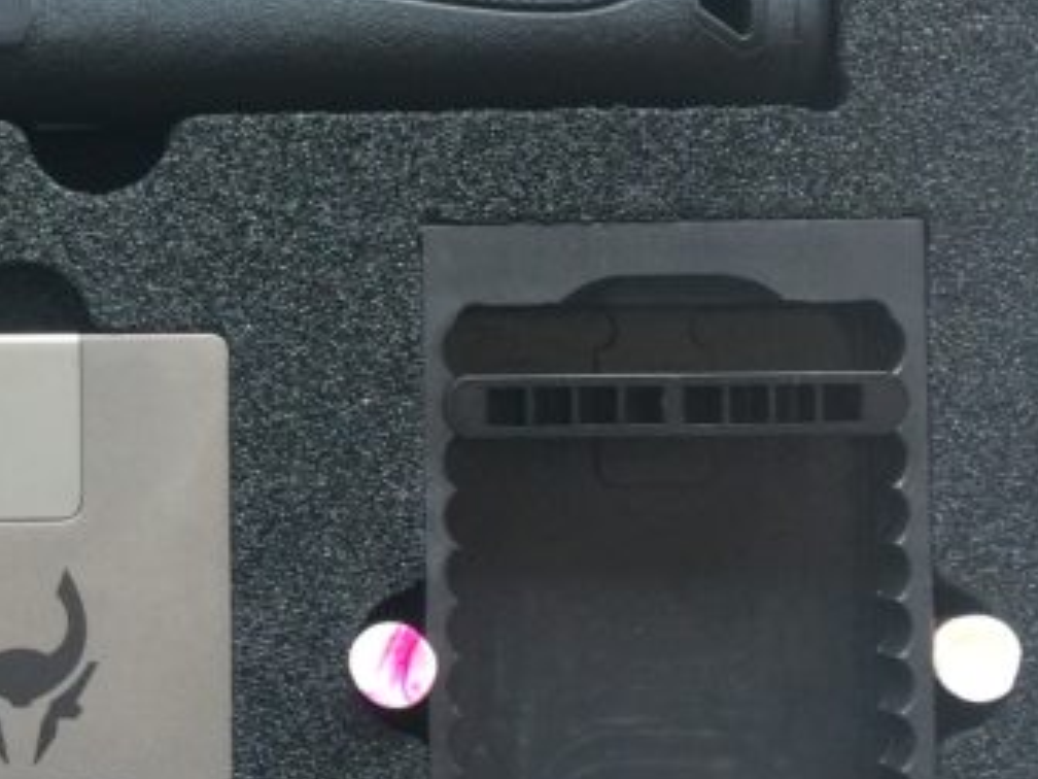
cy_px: 374
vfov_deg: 19.4
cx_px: 12
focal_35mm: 76
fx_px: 2279
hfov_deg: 24.5
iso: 100
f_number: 2.2
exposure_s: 1/33
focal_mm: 4.15
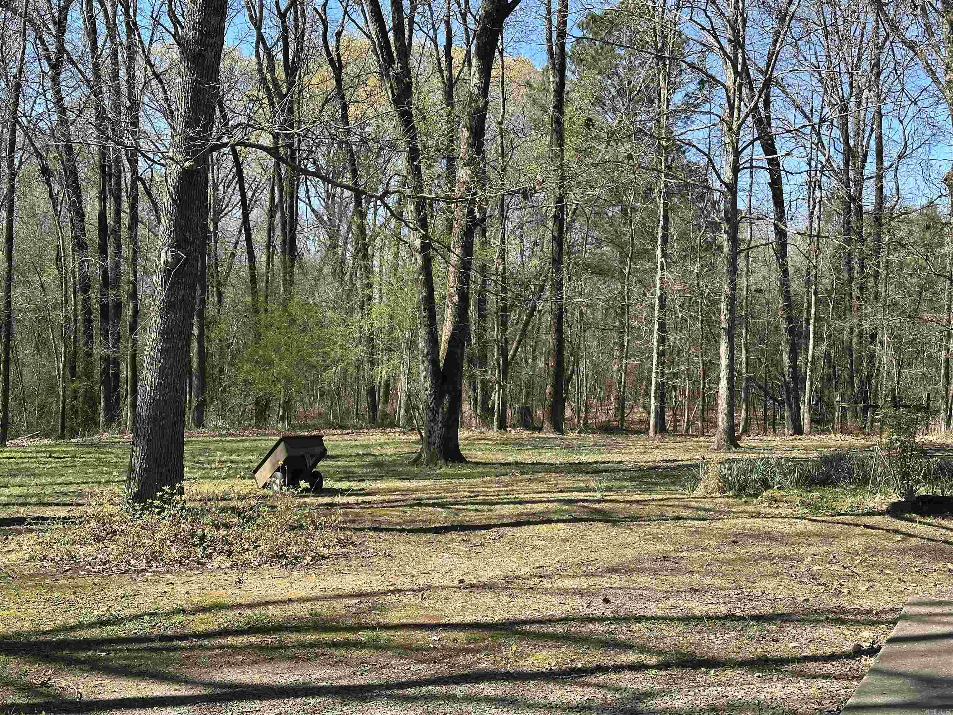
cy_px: 358
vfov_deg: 30.3
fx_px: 1321
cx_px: 476
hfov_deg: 39.7
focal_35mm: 48
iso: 64
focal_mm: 6.86
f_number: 1.78
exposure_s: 1/1305
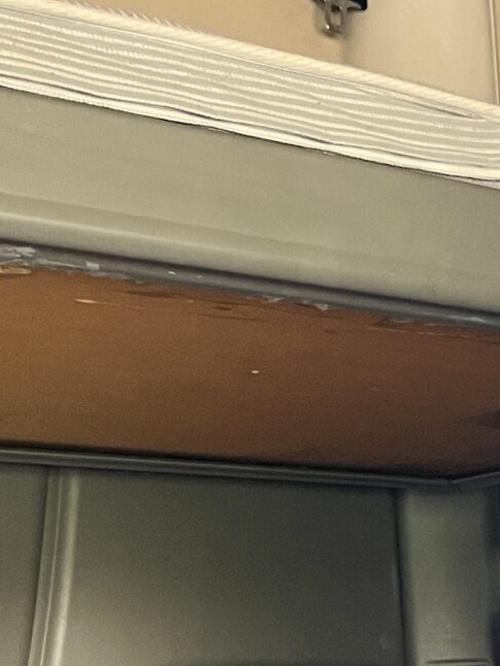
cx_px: 840
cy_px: 763
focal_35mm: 103
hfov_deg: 13.2
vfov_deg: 18.2
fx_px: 1982
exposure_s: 1/60
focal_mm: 5.7
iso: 200
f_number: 1.5
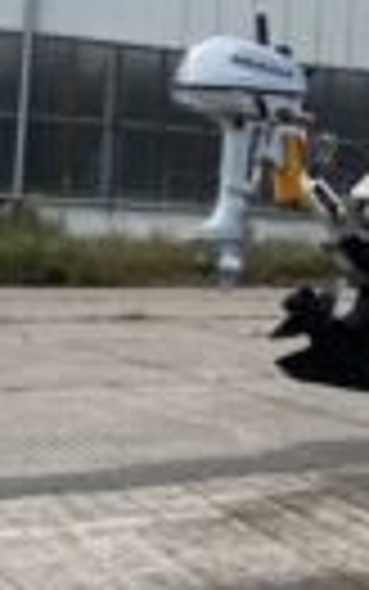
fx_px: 1350
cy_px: 239
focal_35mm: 84
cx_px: 886
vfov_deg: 24.6
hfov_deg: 12.3
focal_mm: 4.2
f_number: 1.6
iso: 32
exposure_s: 1/2451
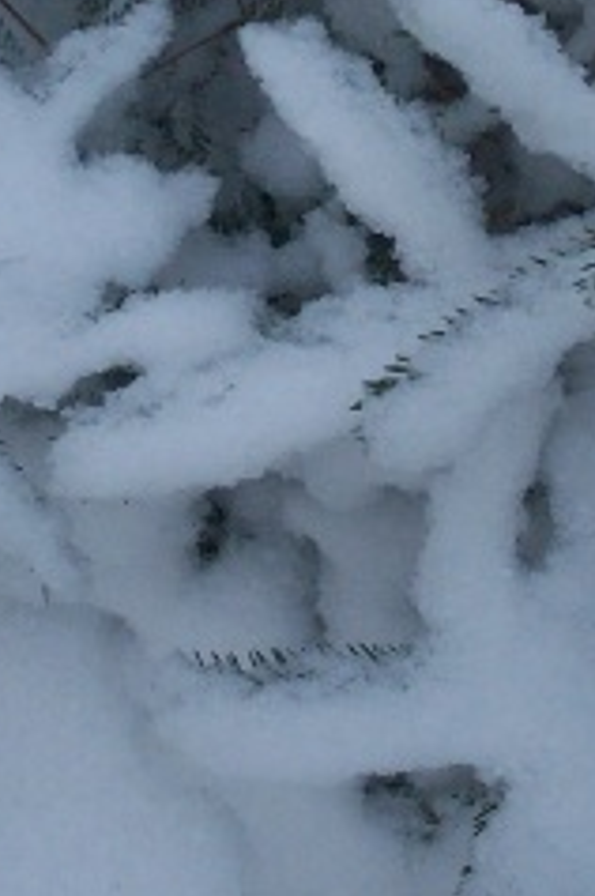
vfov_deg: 16.0
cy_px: 15
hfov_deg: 10.8
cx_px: 362
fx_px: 3133
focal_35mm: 126
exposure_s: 1/113
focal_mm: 5.9
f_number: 4.5
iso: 100
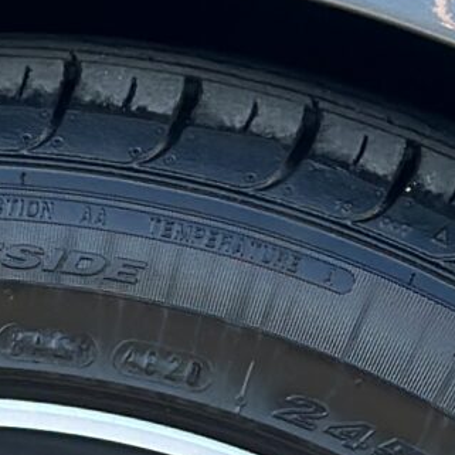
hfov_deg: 5.2
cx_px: -33
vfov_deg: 5.0
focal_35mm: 338
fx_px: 5026
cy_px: 1066
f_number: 1.78
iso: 80
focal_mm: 6.86
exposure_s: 1/281
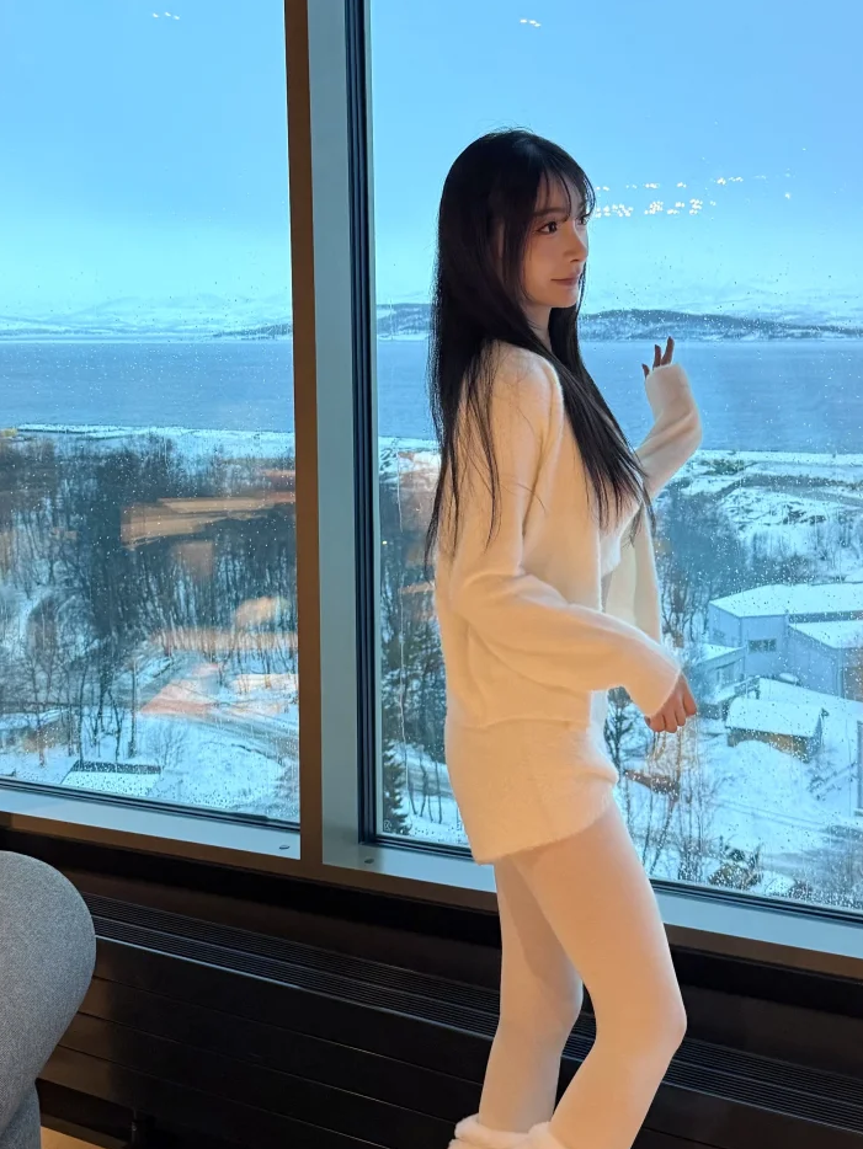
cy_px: 605
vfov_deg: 50.1
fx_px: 1229
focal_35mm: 37
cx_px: 532
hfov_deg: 38.5
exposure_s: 1/60
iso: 320
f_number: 1.78
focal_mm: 6.76
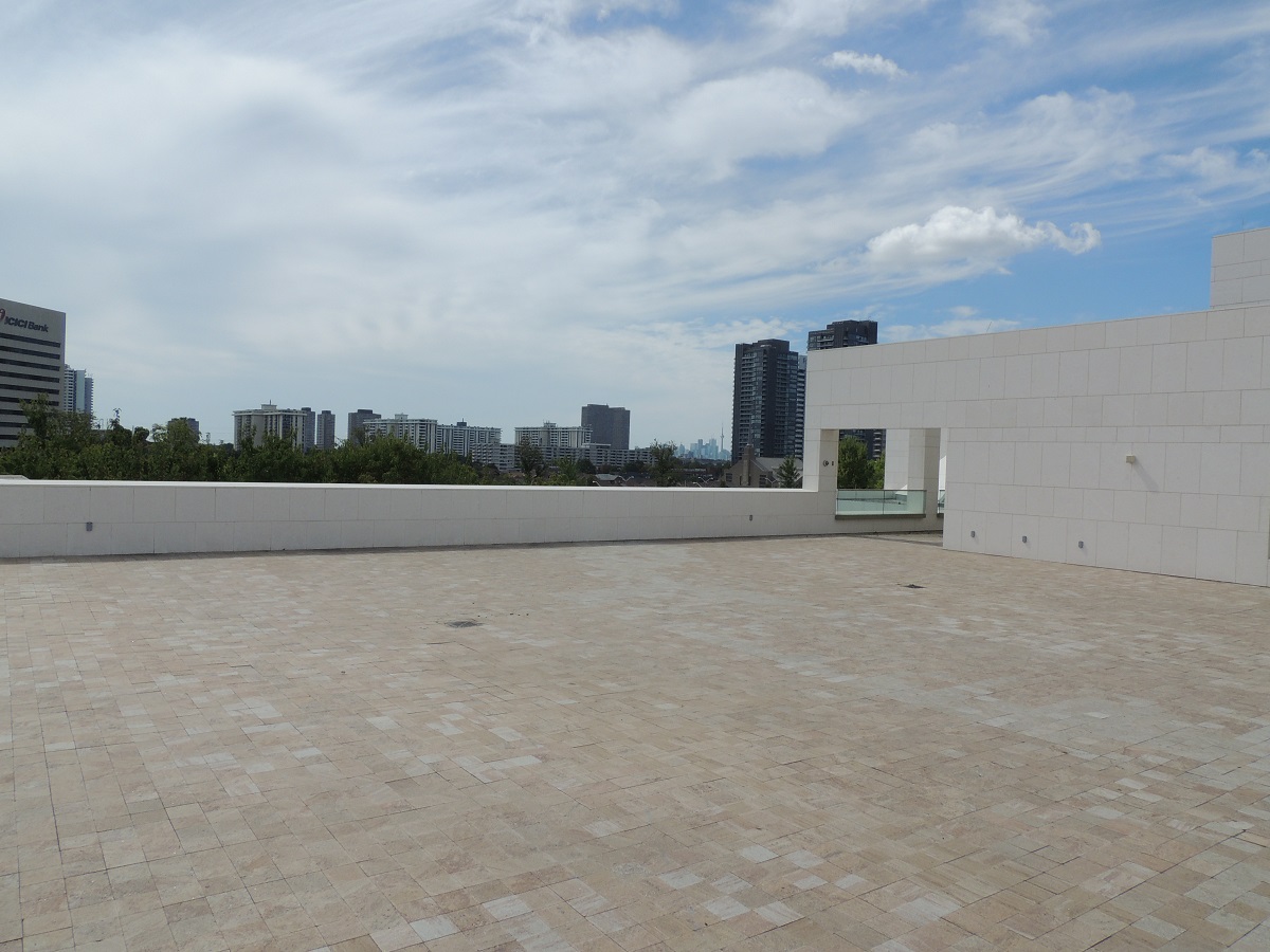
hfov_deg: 71.6
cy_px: 476
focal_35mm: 24
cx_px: 635
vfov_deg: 56.8
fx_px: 881
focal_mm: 4.3
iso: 100
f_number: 4.7
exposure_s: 1/1250
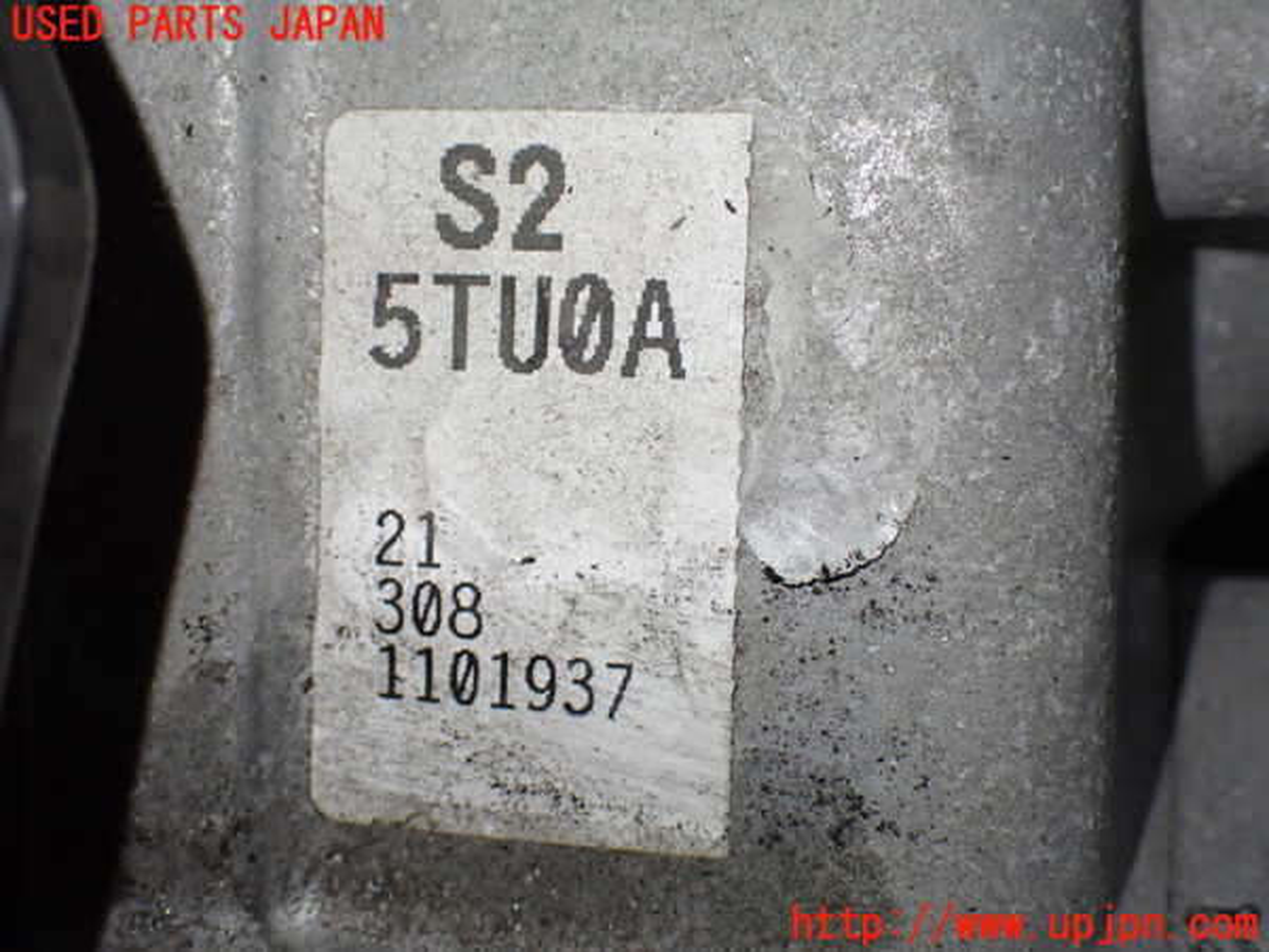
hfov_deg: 38.2
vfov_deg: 29.1
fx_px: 1833
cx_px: 634
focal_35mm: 50
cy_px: 476
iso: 800
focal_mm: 9.01
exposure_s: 1/160
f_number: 3.2
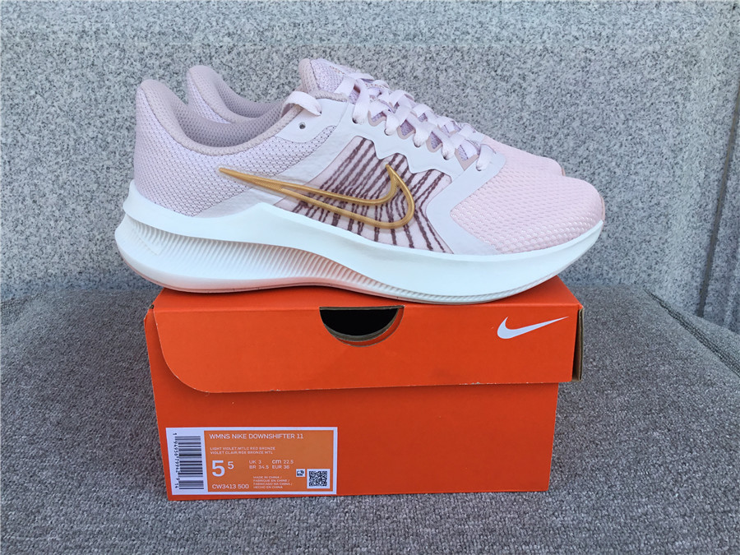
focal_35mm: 31
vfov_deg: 45.4
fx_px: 663
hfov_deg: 58.4
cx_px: 370
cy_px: 278
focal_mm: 3.3
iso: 25
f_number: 2.4
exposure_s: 1/317
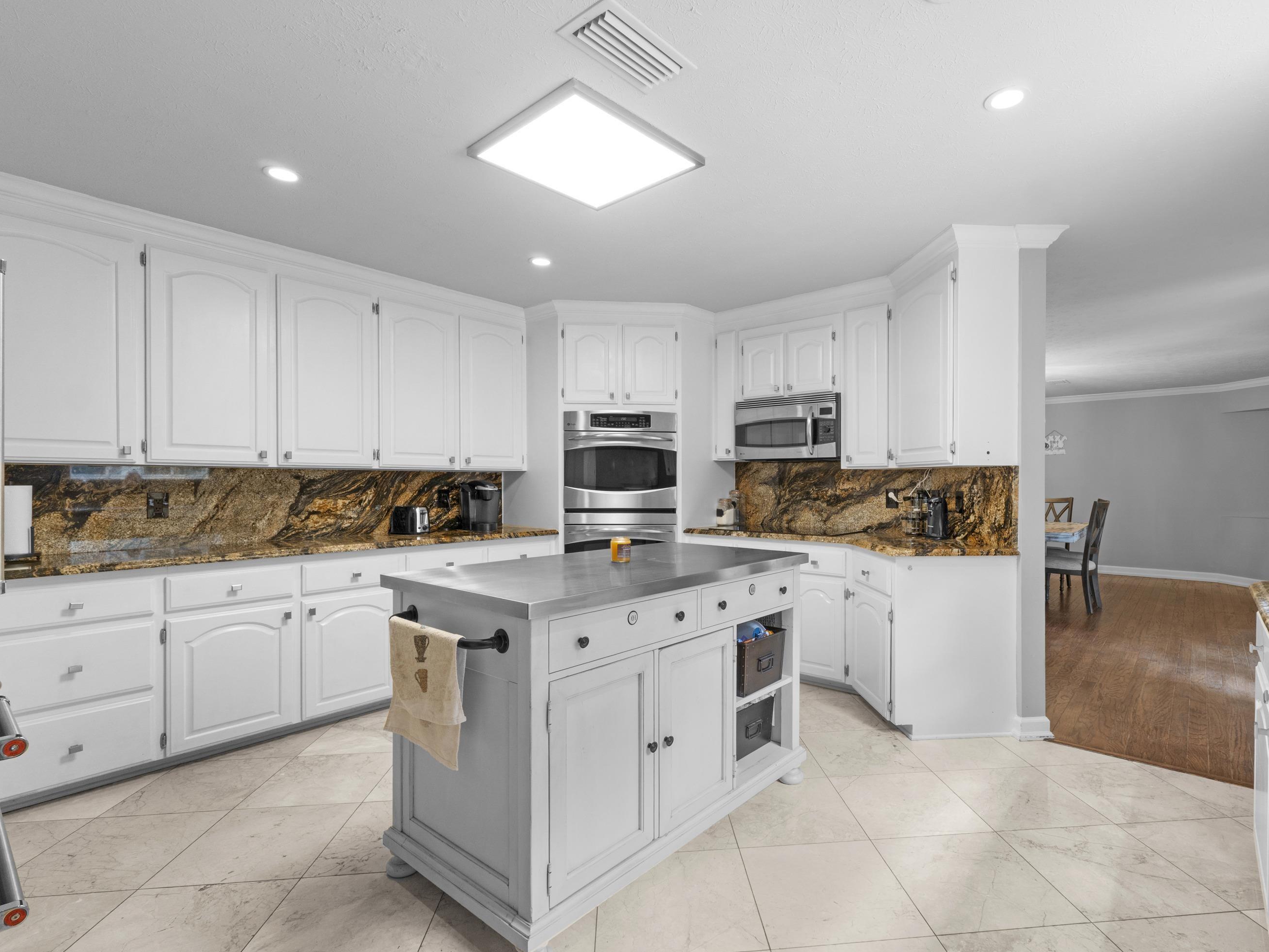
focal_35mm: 17
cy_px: 487
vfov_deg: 74.7
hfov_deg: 90.8
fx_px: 623
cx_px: 692
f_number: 9
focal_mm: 10
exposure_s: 1/5
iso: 200
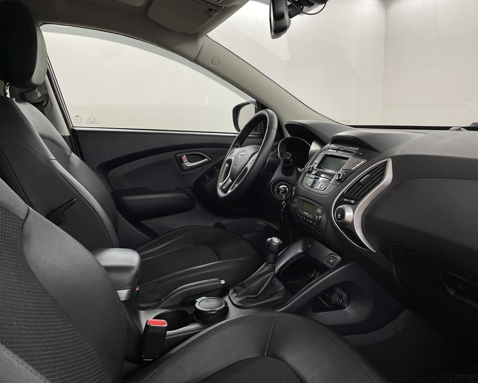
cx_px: 263
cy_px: 192
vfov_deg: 51.5
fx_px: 396
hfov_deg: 62.1
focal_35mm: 28
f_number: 1.6
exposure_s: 1/100
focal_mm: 4.2
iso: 100
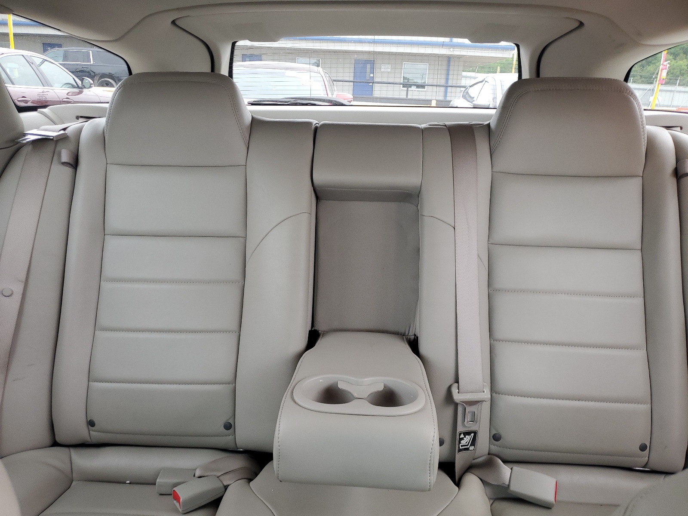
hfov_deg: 67.3
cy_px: 258
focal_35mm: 26
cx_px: 344
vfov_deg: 53.1
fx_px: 517
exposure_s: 1/60.2
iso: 53
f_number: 1.5
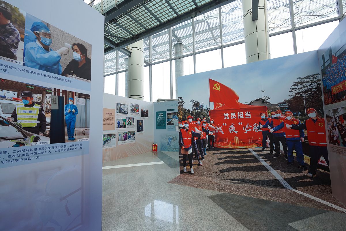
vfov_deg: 73.7
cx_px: 173
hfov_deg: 96.7
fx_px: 154
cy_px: 116
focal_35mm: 16
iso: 640
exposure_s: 1/100
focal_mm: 16
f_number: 7.1
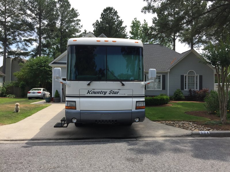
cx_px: 115
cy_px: 86
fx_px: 193
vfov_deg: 48.2
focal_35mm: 29
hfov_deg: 61.7
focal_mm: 4.15
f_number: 2.2
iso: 32
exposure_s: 1/1130
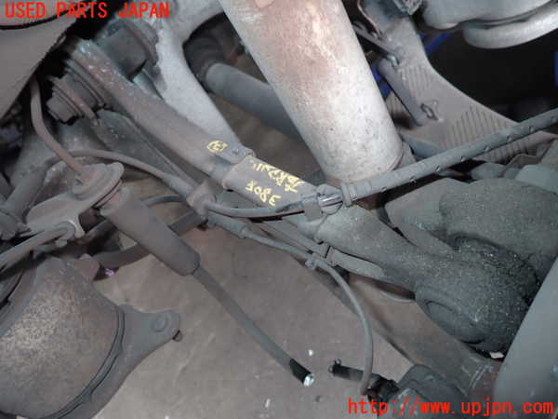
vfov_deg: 54.9
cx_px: 279
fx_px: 403
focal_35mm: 25
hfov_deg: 69.4
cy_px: 210
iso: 200
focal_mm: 4.5
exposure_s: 1/30
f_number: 2
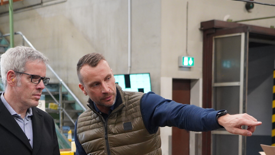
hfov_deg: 30.8
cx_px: 94
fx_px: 496
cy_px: 162
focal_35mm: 68
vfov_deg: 17.3
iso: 5000
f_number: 4
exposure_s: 1/160
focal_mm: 36
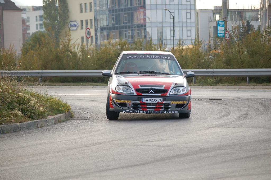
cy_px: 90
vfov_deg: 9.3
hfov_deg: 14.0
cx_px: 136
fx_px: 1106
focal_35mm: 147
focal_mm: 98
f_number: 4.5
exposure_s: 1/800
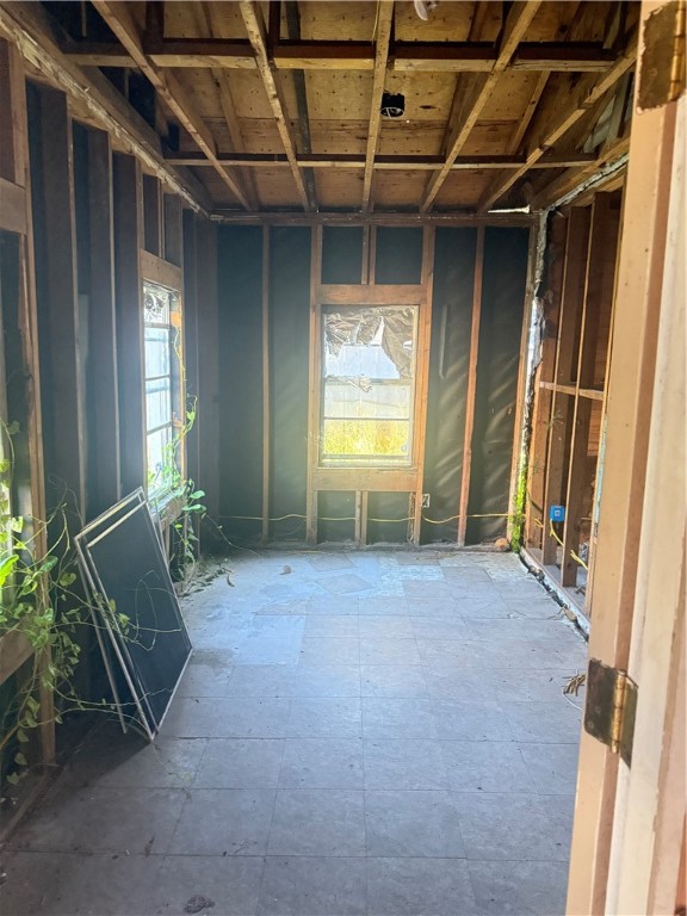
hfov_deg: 56.8
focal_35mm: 24
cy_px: 458
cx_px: 344
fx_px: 635
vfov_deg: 71.6
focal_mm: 6.76
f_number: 1.78
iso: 800
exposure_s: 1/59
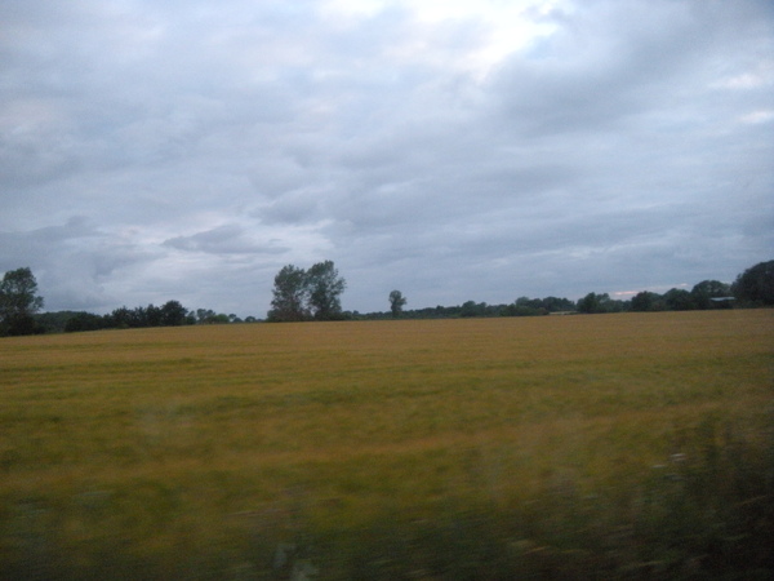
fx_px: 783
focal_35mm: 35
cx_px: 387
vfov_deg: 40.7
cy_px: 290
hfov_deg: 52.6
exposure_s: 1/143
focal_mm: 5.9
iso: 400
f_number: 3.8
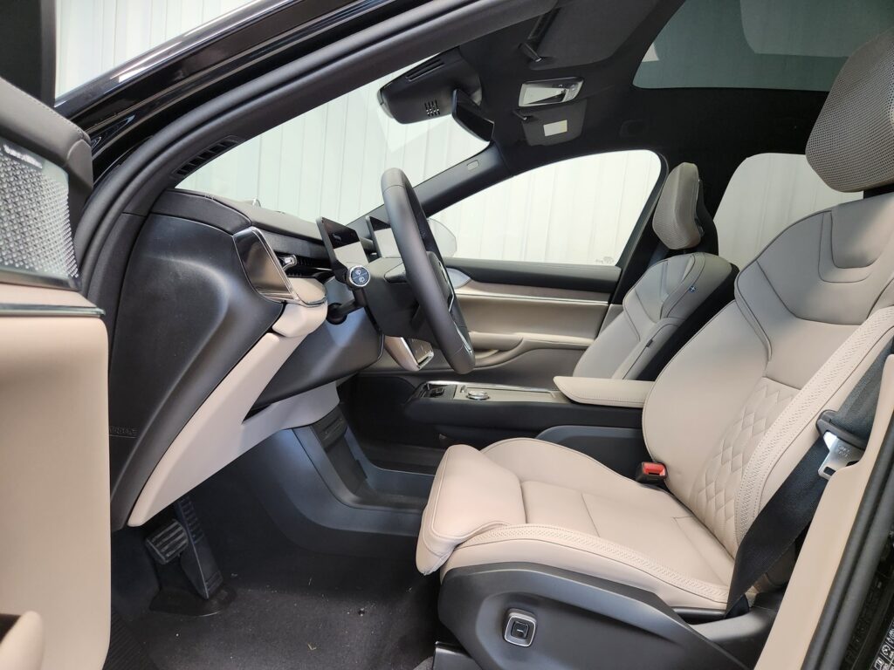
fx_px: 594
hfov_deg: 73.9
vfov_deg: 58.9
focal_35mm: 23
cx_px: 447
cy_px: 335
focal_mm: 5.4
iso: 320
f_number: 1.8
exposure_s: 1/100
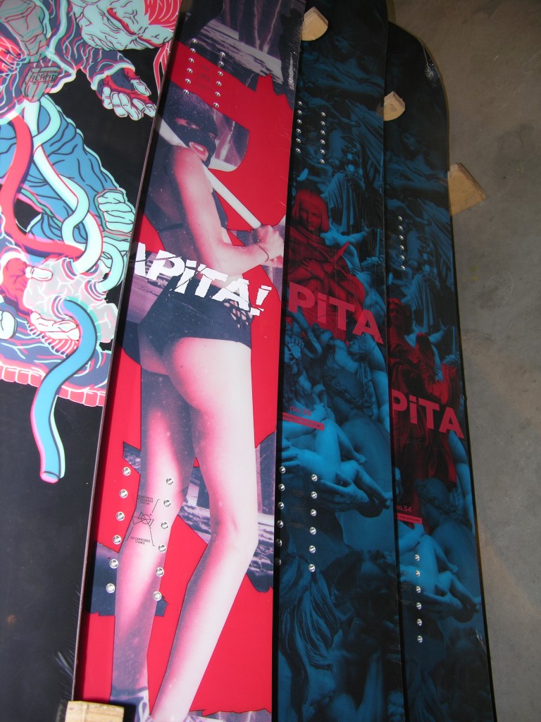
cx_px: 270
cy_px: 361
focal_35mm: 35
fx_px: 729
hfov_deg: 40.7
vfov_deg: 52.6
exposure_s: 1/60.1
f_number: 2.8
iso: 50
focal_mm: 8.9
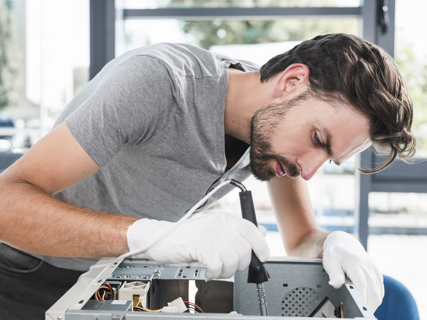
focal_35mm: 55
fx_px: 678
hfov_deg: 34.9
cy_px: 161
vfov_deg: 26.6
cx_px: 210
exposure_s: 1/100
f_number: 4
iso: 160
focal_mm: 50
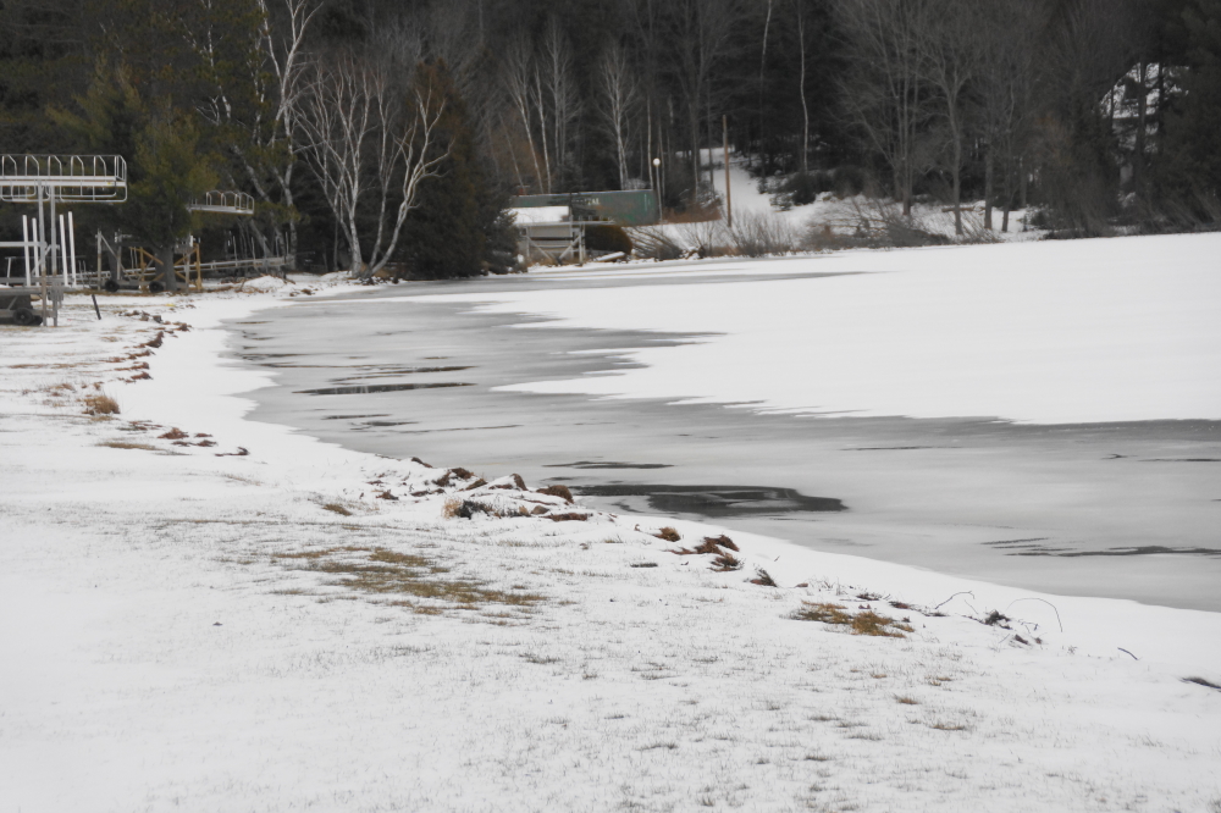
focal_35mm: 128
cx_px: 610
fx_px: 4323
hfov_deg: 16.1
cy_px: 406
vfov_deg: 10.7
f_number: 5.6
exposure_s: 1/160
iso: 400
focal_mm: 85
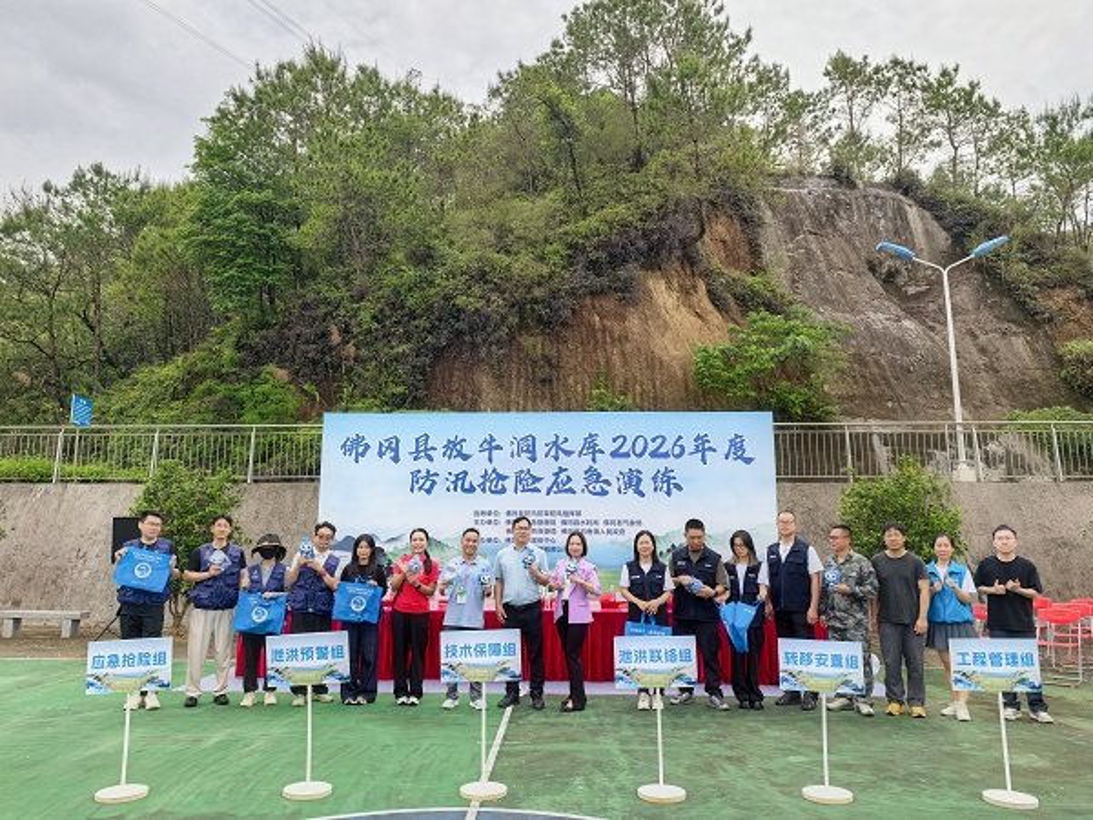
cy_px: 410
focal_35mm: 24
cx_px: 546
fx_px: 758
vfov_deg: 56.8
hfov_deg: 71.6
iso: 50
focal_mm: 6.98
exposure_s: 1/290
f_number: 4
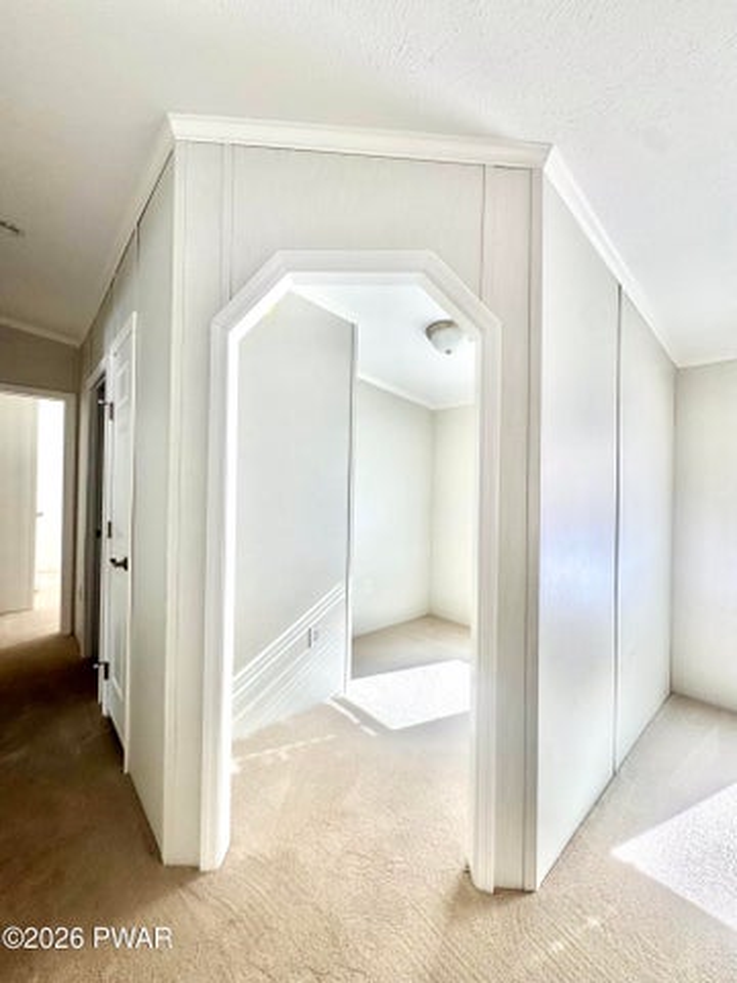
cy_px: 492
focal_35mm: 14
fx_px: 397
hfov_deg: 85.7
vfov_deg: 102.1
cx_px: 368
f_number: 2.2
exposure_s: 1/123
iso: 40
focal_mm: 2.22
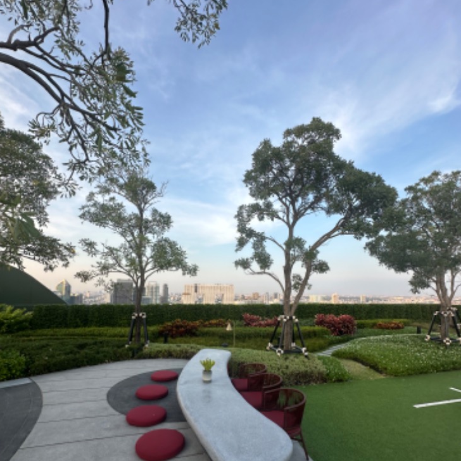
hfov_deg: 84.0
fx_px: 256
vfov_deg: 83.2
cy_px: 271
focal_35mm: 17
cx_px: 226
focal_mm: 2.22
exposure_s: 1/445
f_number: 2.2
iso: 40
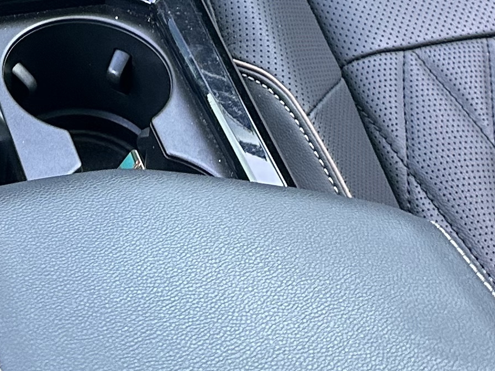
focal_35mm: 108
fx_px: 1544
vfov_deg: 11.8
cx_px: -146
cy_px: -438
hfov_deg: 17.1
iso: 160
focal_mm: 6.86
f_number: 1.78
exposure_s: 1/121
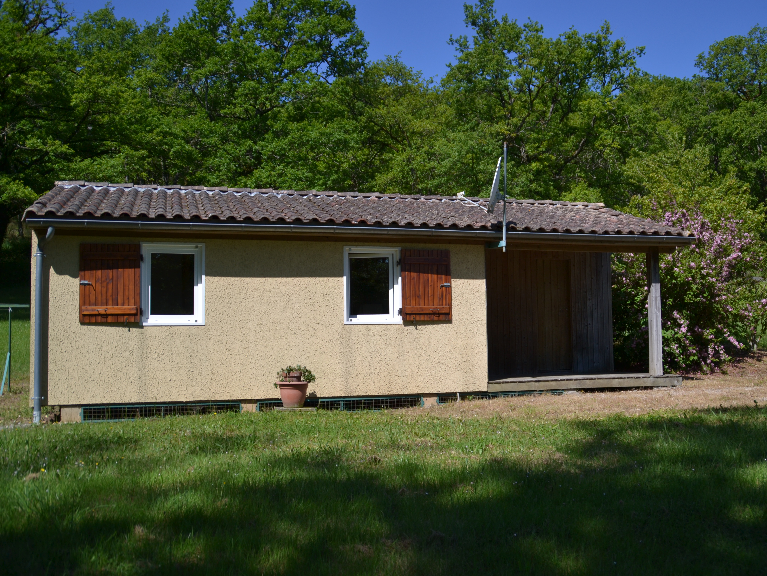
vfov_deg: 39.7
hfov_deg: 51.2
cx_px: 428
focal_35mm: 36
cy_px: 287
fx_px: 798
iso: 100
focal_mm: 22
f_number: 3.5
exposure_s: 1/1250
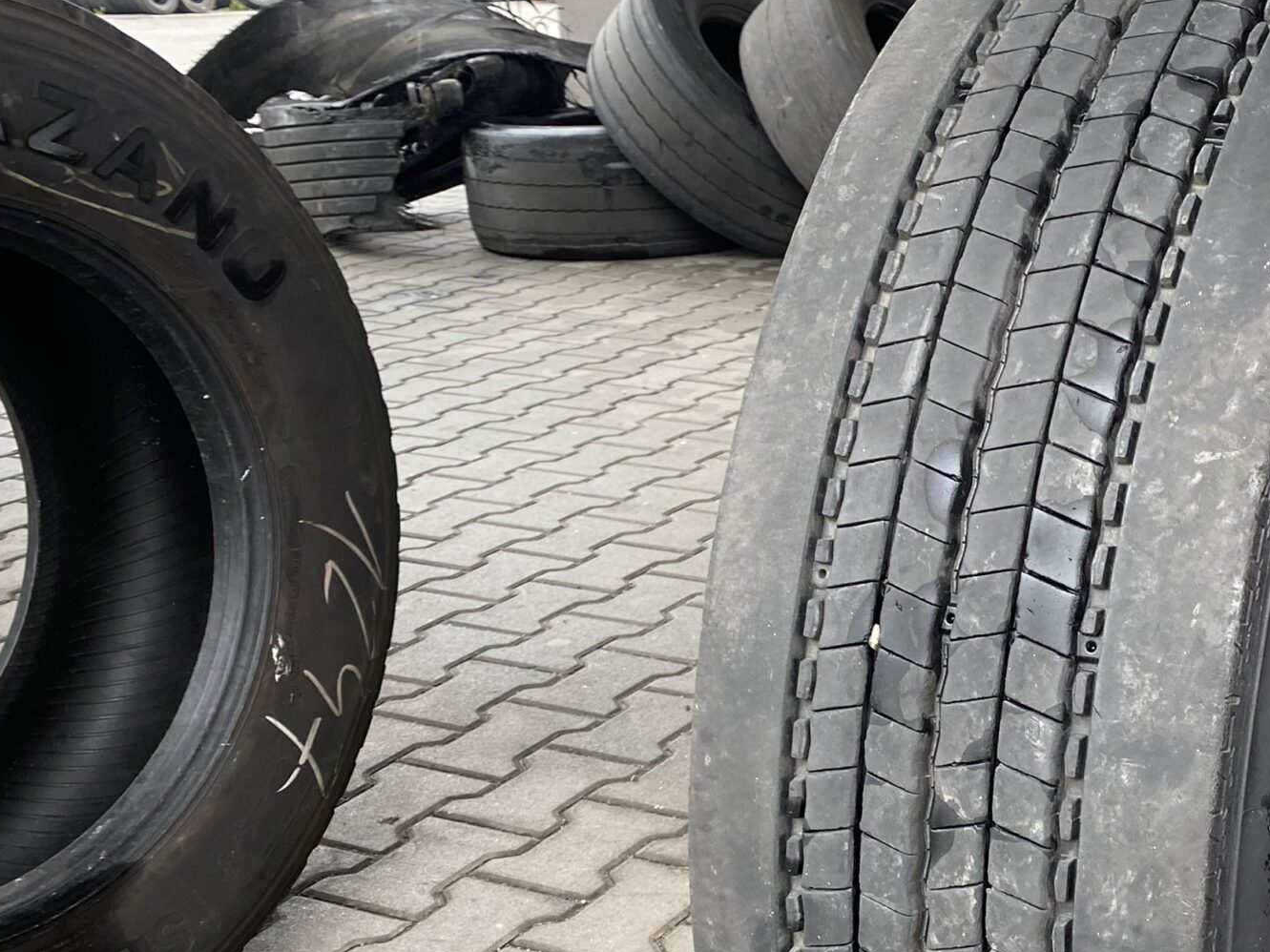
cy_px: 666
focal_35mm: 50
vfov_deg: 28.8
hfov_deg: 36.1
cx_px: 1122
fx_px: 1834
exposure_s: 1/121
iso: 80
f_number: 1.8
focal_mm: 4.25
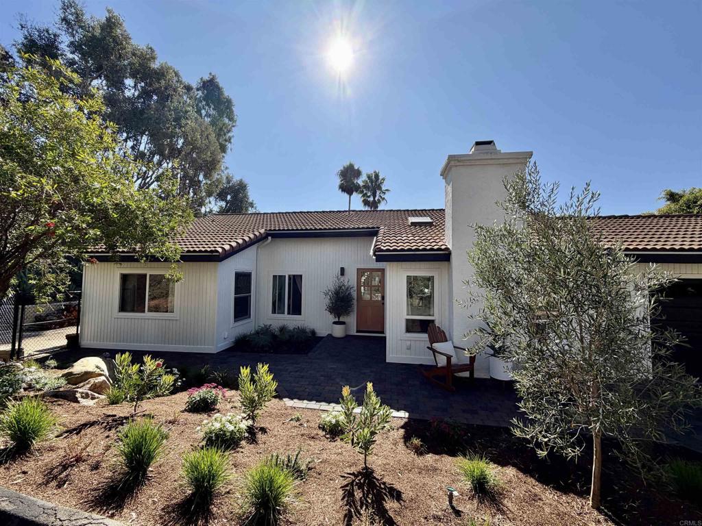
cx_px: 351
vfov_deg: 85.7
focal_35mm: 14
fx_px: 284
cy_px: 263
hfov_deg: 102.1
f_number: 2.2
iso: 20
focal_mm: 2.22
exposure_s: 1/789
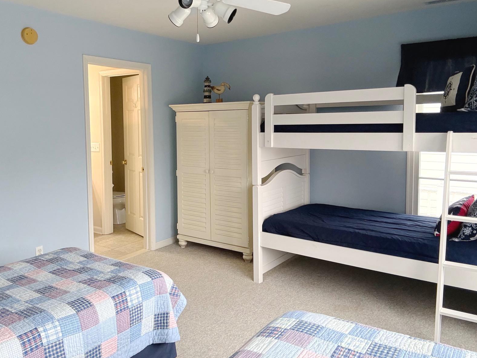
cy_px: 154
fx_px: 413
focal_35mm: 30
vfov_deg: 46.7
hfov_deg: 59.8
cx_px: 208
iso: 125
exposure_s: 1/60
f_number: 1.9
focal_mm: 2.69
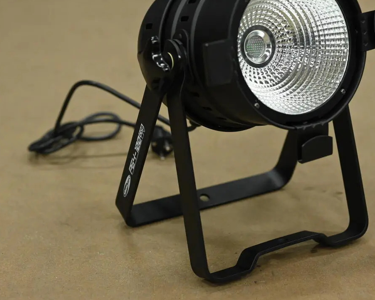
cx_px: 180
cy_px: 107
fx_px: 943
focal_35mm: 85
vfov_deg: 18.0
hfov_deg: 22.5
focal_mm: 50
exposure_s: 1/125
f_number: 2.8
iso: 1600
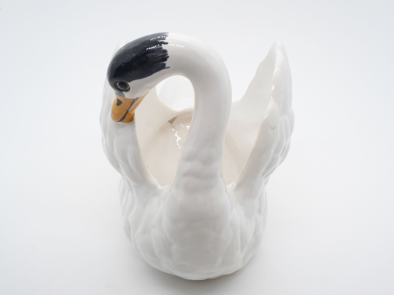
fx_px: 558
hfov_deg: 38.9
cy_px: 148
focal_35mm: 49
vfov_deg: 29.7
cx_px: 197
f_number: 4
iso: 100
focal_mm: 8.4
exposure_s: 1/60
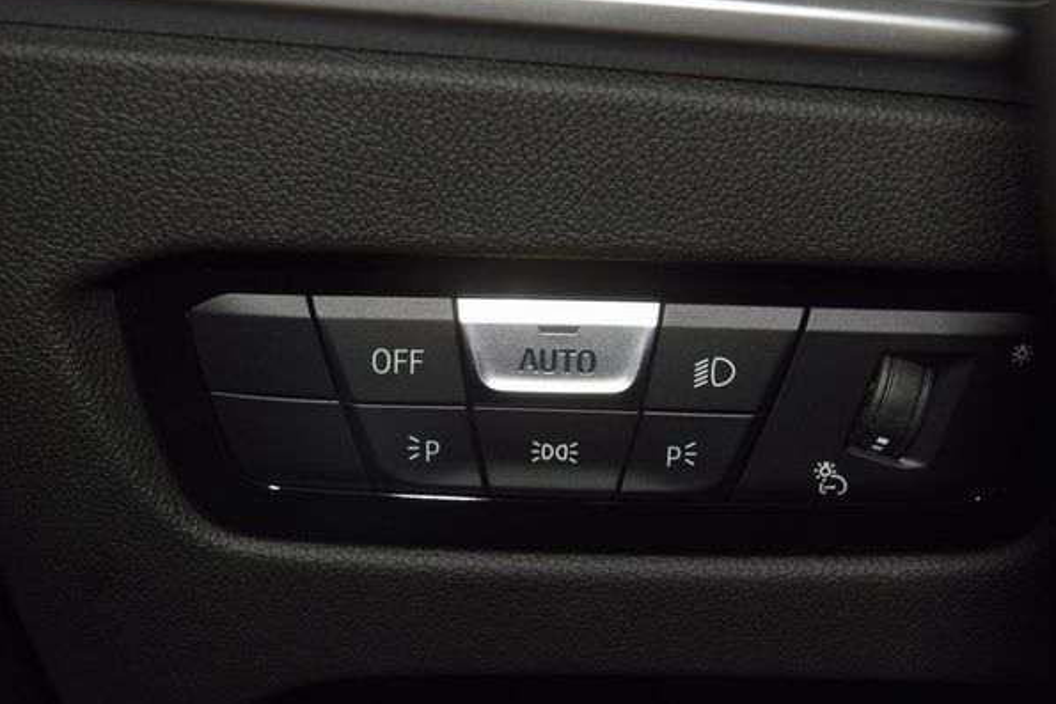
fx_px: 3315
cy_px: 356
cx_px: 552
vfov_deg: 12.1
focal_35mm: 113
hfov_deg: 18.1
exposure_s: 1/125
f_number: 8
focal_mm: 70
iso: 100
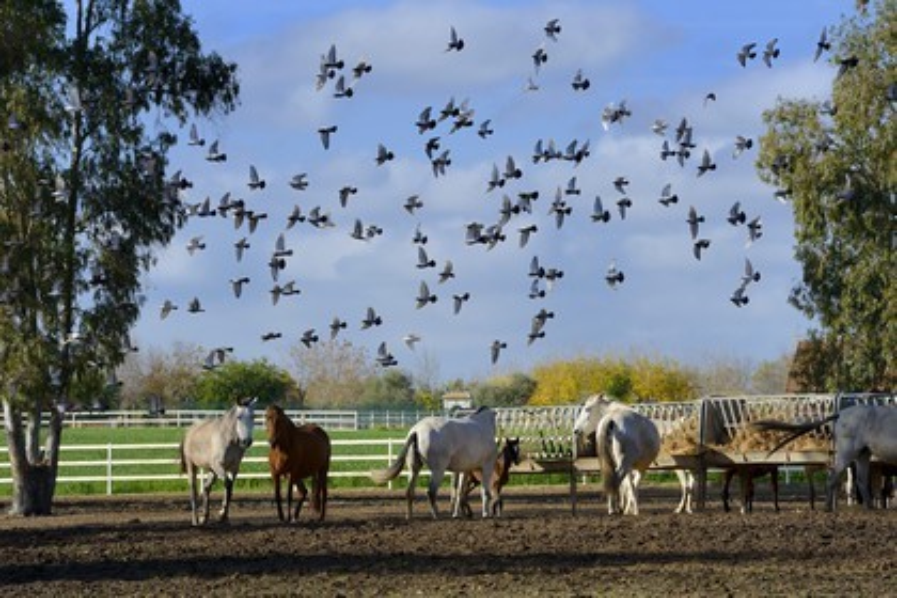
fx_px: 4983
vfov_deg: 6.9
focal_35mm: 200
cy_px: 299
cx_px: 448
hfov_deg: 10.3
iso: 400
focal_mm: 200
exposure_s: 1/400
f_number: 13
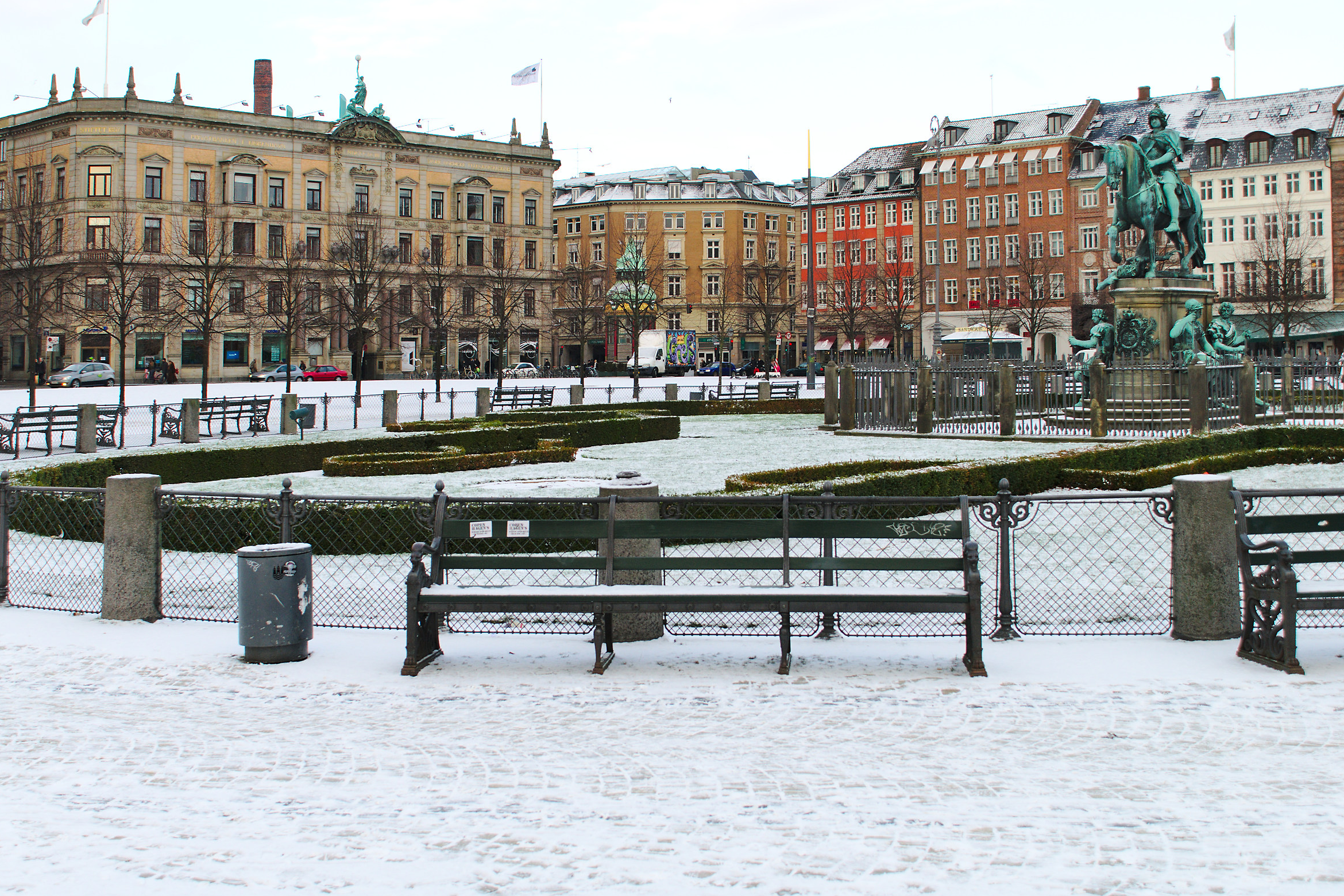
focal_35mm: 40
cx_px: 672
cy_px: 453
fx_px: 1493
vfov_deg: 33.4
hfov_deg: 48.5
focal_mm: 26
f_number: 5.6
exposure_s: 1/125
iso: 100
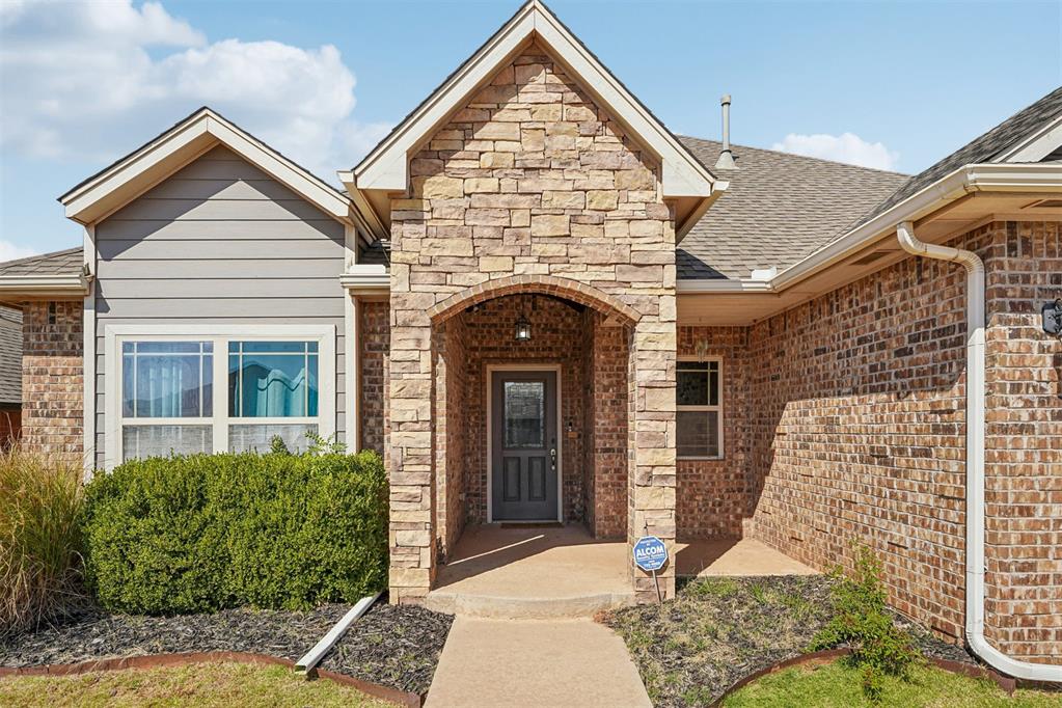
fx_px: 602
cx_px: 531
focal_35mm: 20
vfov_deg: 60.9
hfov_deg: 82.9
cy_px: 354
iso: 100
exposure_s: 1/200
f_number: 9
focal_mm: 20.4
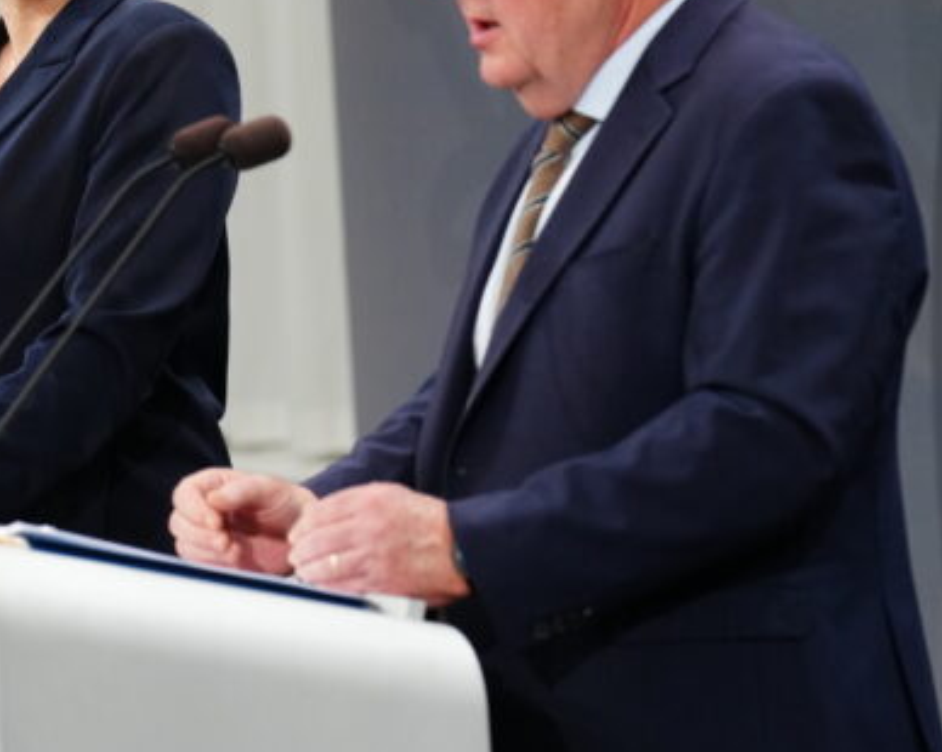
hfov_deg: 8.4
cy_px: 239
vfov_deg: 6.7
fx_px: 6381
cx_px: 100
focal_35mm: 229
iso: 1600
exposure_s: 1/250
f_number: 4
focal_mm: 123
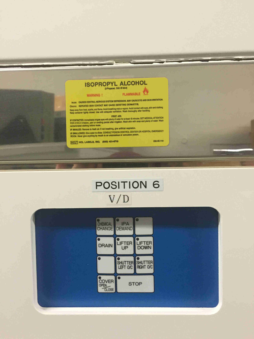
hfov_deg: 48.2
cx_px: 127
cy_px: 170
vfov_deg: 61.7
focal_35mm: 29
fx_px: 284
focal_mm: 4.15
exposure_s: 1/24
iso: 250
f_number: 2.2
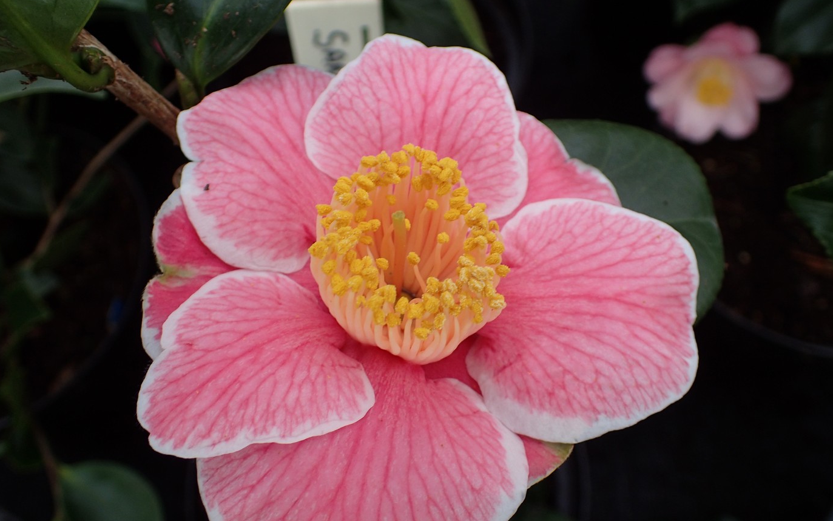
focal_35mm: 32
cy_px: 253
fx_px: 726
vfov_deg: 39.4
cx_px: 417
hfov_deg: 59.7
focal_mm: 5.5
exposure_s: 1/200
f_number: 2.3
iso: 100
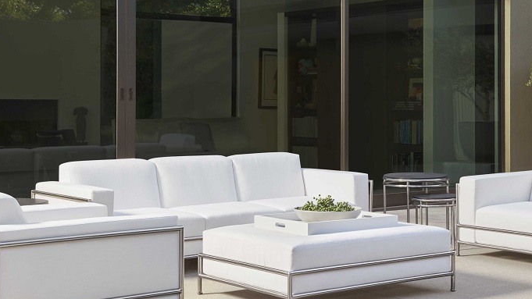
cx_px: 353
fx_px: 987
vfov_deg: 17.2
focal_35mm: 70
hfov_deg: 29.9
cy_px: 82
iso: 320
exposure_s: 1/60
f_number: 11
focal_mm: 35
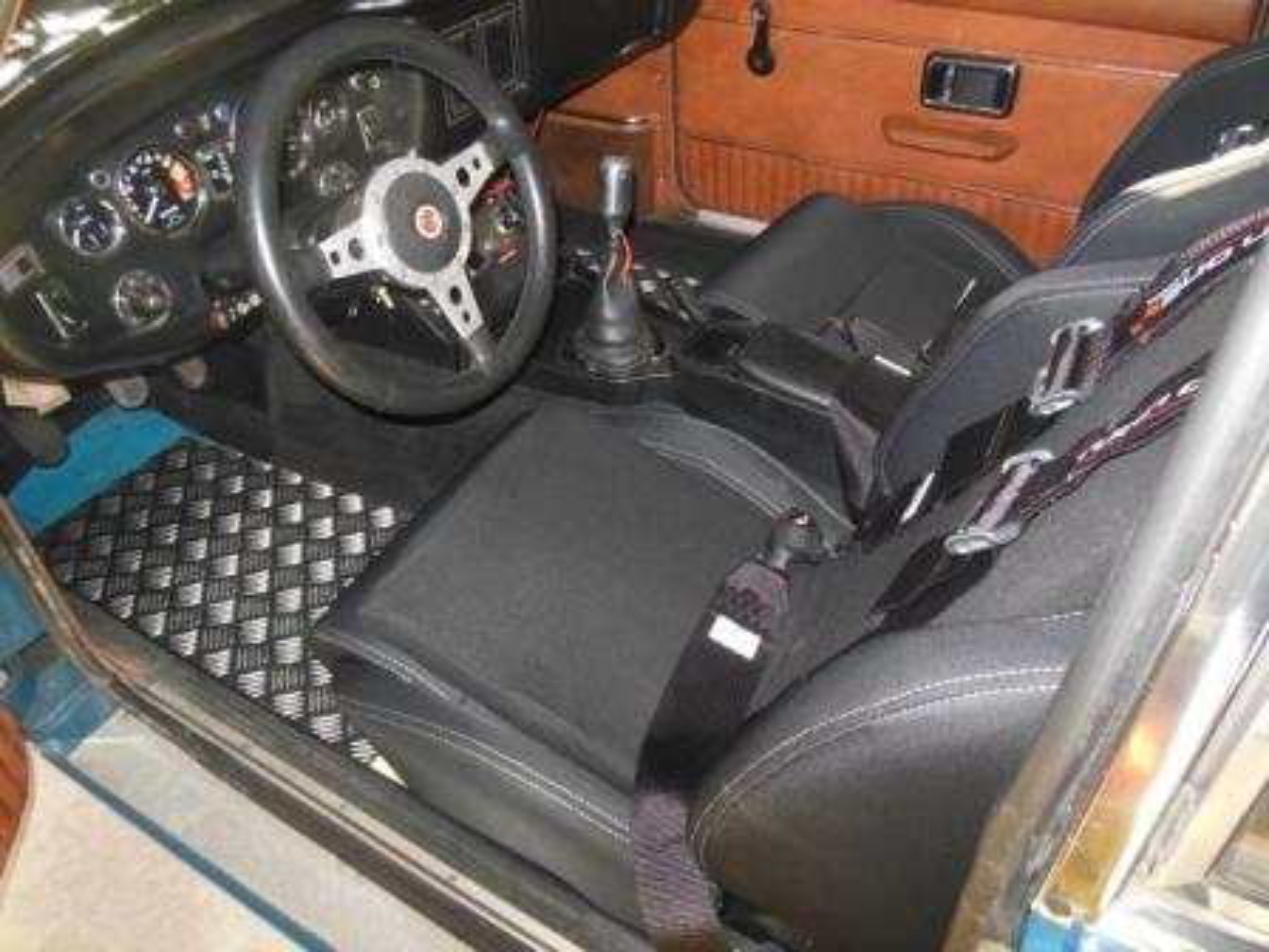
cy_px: 476
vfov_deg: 54.9
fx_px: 916
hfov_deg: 69.4
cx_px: 634
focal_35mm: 25
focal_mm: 4.5
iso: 320
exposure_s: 1/25
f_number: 3.2
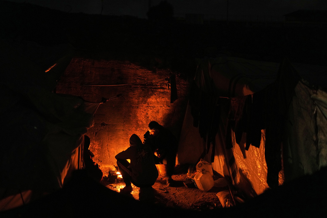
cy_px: 109
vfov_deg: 37.9
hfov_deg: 54.4
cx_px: 164
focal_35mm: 35
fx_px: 318
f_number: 1.4
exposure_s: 1/30
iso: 1600
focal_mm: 35
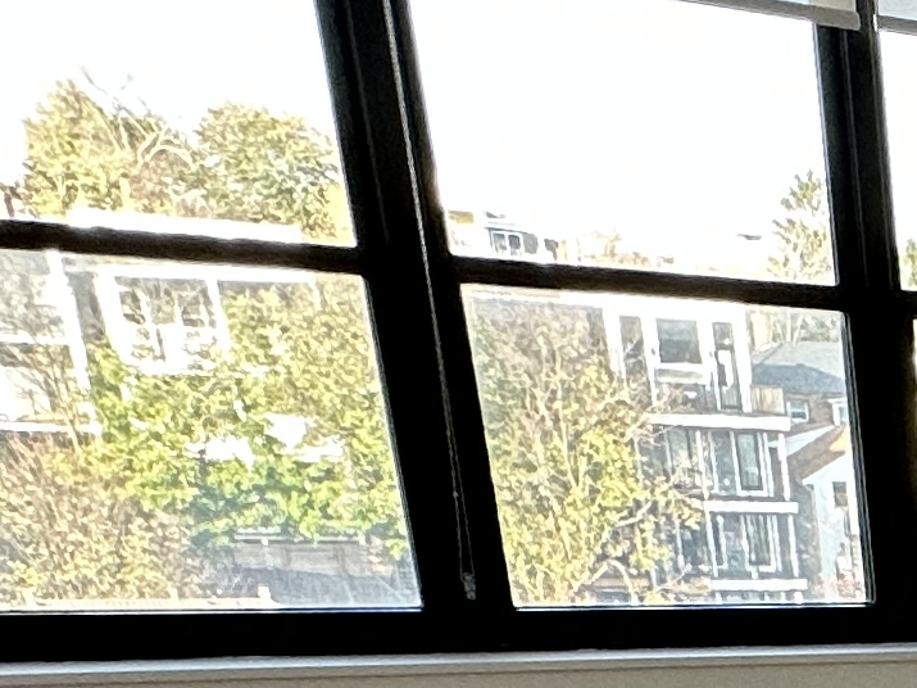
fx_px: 2092
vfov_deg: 15.5
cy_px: 1304
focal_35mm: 79
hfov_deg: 18.7
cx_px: 1689
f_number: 2.2
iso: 100
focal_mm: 2.22
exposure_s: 1/99
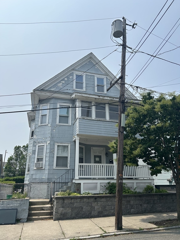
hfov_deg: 53.1
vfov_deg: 67.3
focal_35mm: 26
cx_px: 90
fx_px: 180
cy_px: 120
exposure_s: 1/7463
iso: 50
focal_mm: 5.7
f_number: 1.5
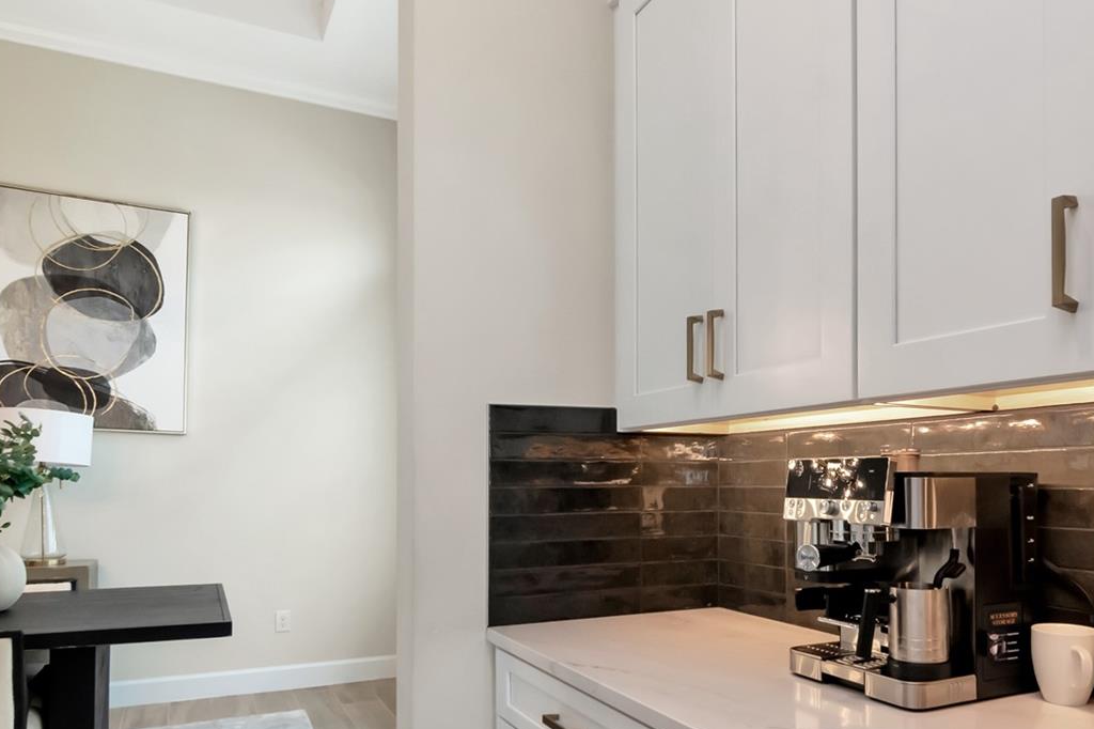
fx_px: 783
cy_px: 501
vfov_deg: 48.8
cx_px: 675
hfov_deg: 68.9
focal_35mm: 26
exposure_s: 1/100
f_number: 8
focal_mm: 11
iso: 1250
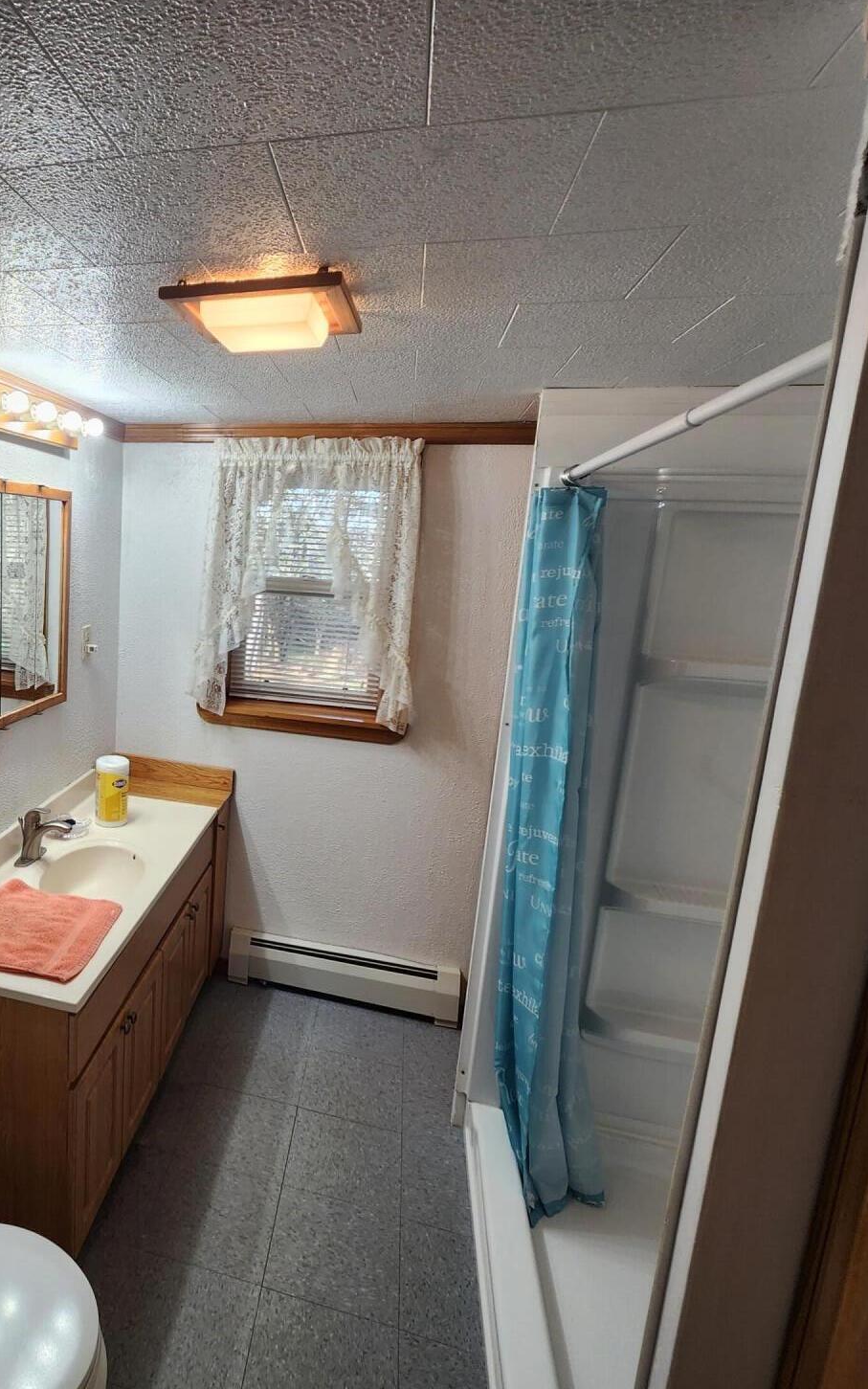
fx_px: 719
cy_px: 683
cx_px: 173
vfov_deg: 88.0
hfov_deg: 57.6
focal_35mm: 19
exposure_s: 1/60
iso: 100
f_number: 2.2
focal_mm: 2.2
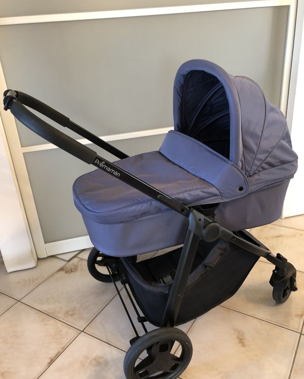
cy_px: 201
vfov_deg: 58.7
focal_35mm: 30
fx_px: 337
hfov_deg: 48.5
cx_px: 151
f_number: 1.8
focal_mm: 3.99
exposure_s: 1/17
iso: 50
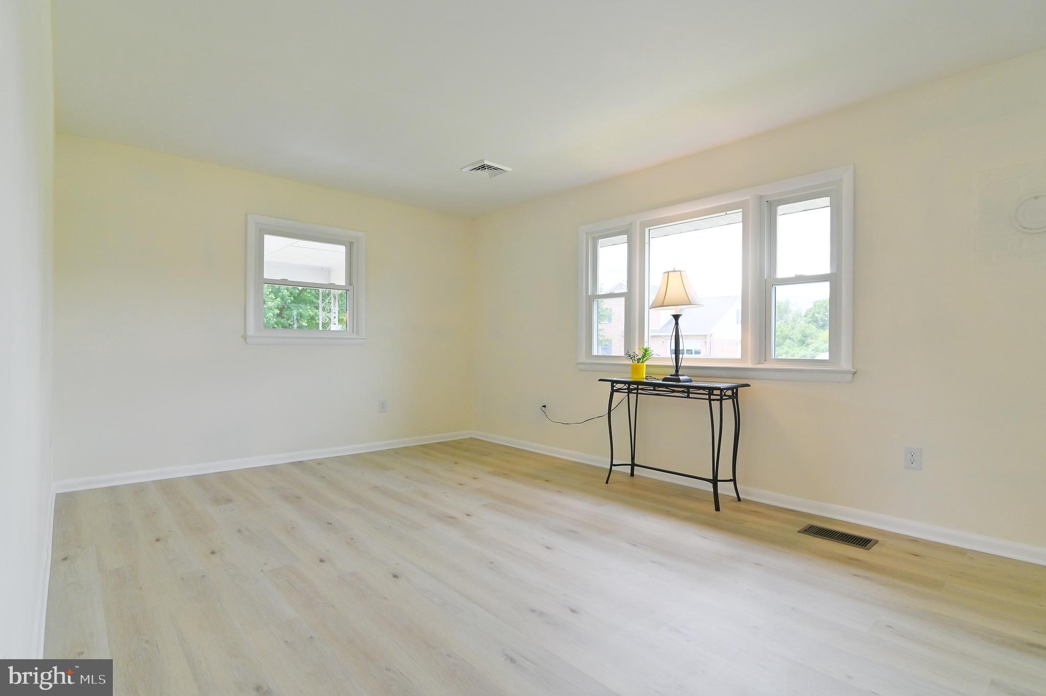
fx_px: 523
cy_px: 348
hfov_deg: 90.0
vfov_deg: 67.3
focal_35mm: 18
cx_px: 523
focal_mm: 18
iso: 200
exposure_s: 1/250
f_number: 4.5
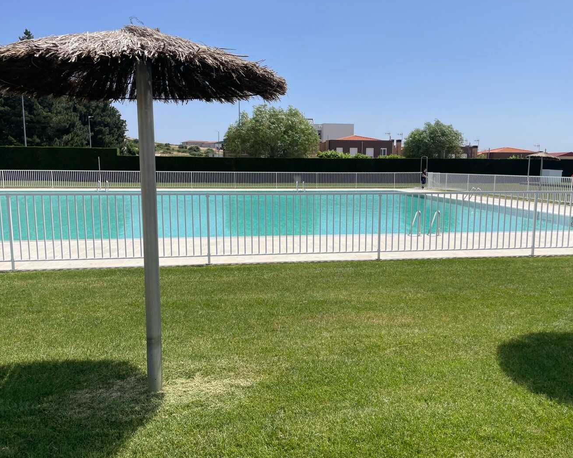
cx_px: 308
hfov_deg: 62.1
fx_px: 475
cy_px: 225
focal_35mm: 28
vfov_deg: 51.5
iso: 32
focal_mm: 4.2
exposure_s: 1/4464
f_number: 1.6
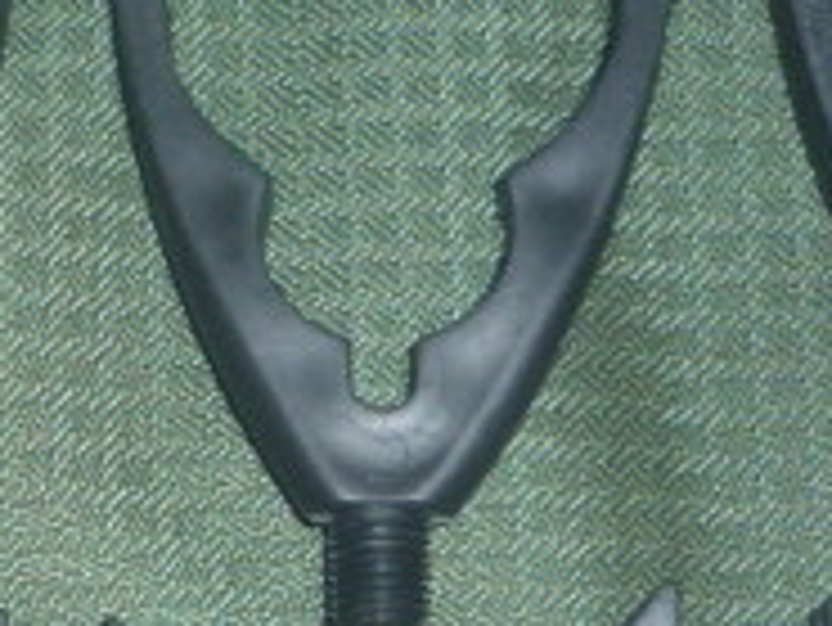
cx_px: 85
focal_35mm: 114
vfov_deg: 12.8
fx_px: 2742
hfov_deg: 17.0
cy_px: 680
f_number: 2.8
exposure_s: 1/30
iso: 100
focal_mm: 5.5
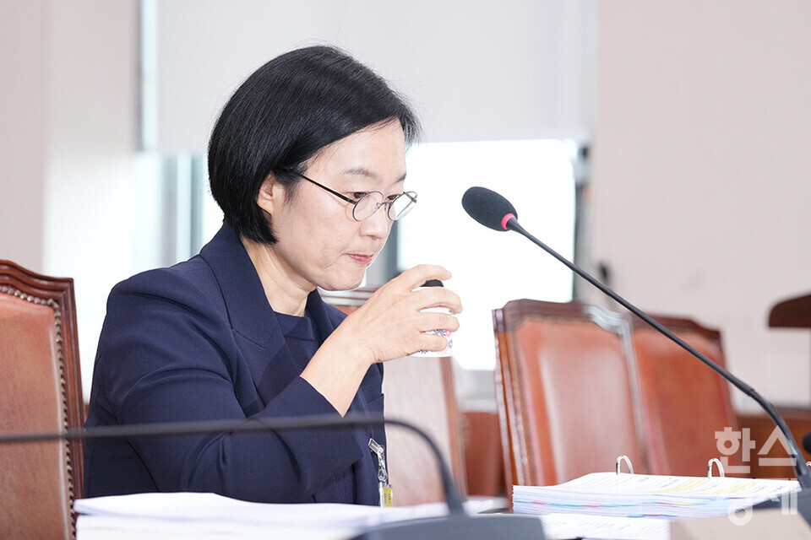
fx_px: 2545
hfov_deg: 18.1
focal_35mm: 113
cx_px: 406
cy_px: 270
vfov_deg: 12.1
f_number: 5
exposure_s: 1/160
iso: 2500
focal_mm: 113
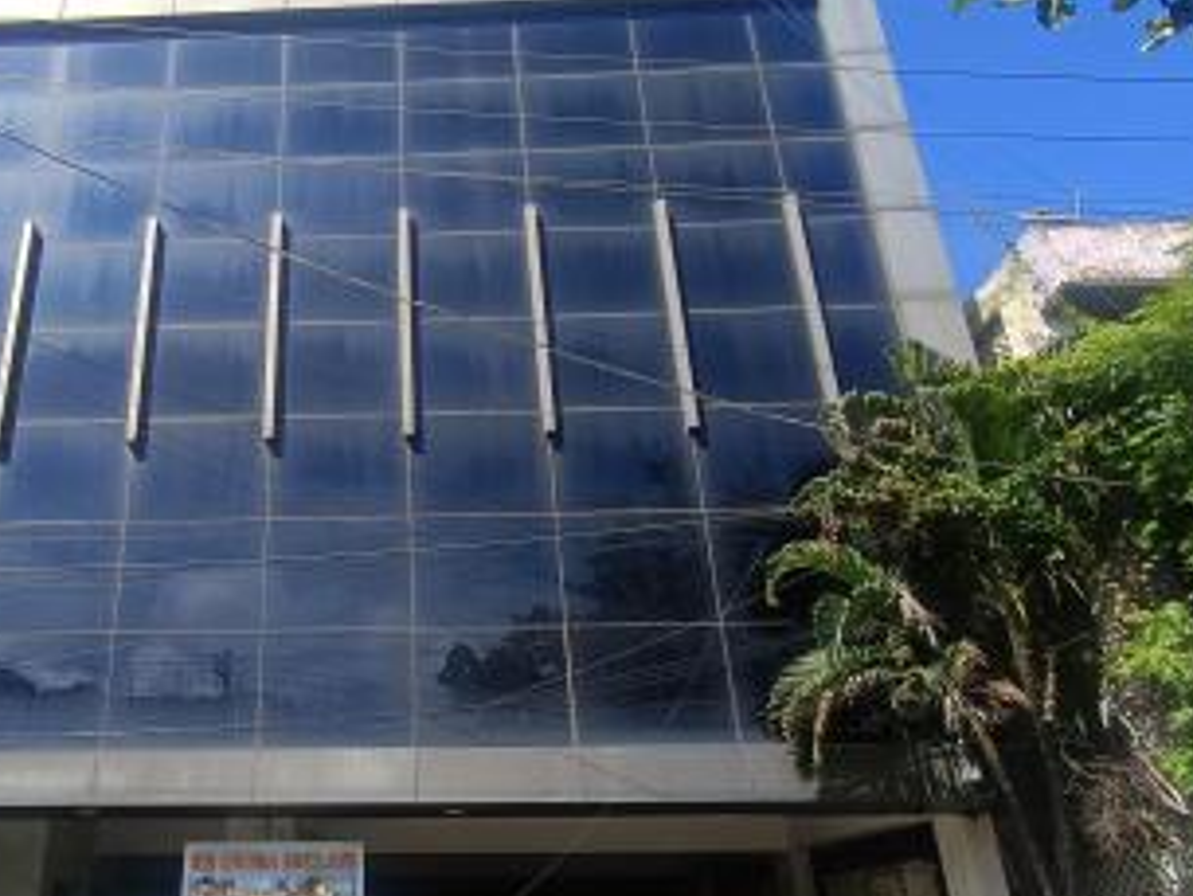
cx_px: 354
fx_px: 965
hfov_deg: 61.1
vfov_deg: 49.4
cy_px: 552
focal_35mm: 28
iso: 64
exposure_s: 1/842
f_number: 2.2
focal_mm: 2.78
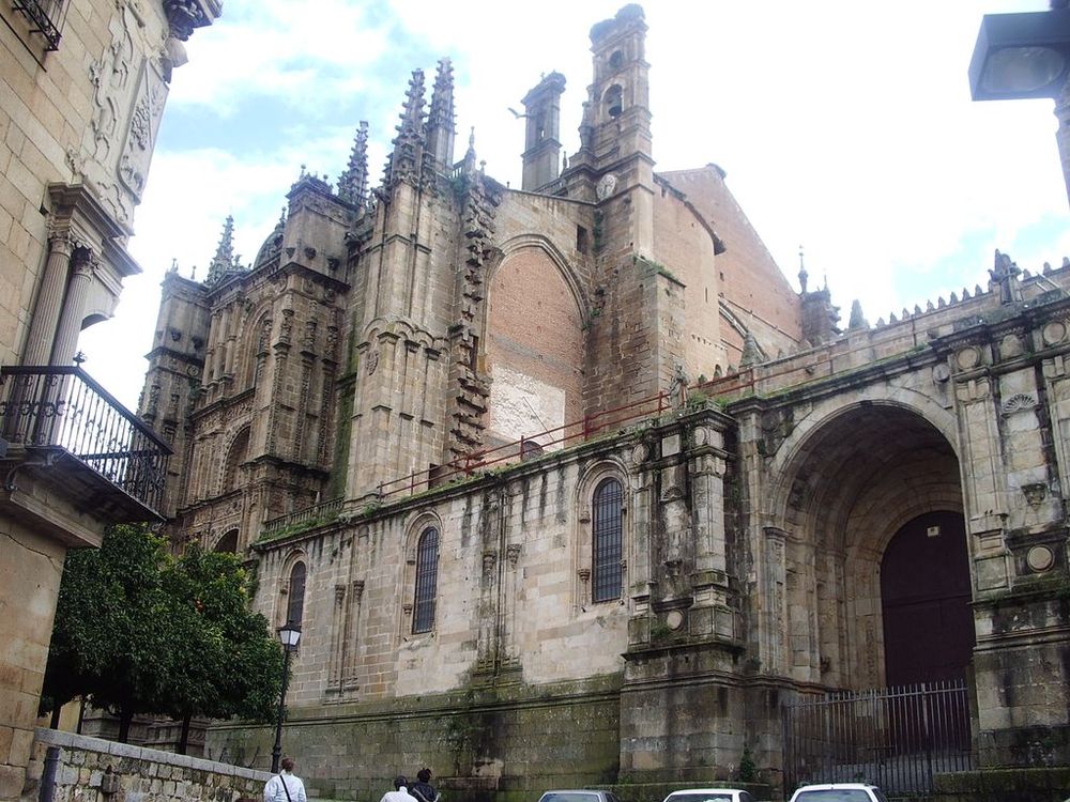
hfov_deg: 52.6
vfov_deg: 40.7
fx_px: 1082
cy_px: 401
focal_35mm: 35
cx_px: 535
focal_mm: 5.8
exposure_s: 1/125
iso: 50
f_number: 4.3
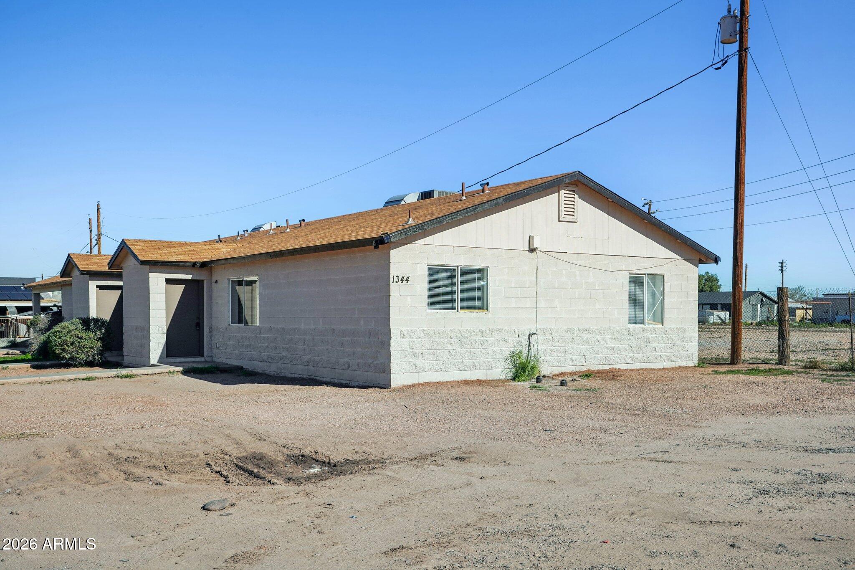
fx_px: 819
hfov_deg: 55.1
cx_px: 428
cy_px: 285
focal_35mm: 34
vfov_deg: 38.4
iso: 400
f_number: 8
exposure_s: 1/2000
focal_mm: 34.5
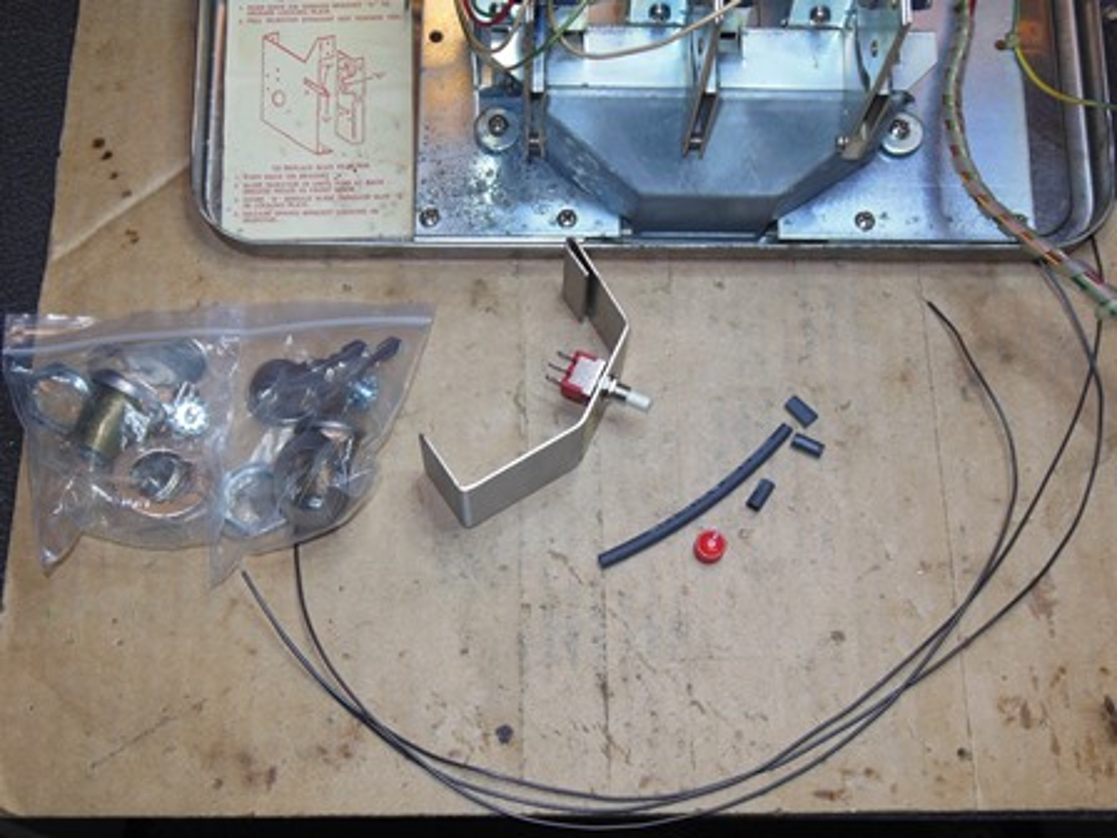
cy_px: 419
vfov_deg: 33.6
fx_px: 1388
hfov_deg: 43.9
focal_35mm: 43
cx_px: 558
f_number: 3.8
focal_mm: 7.7
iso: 125
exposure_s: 1/30
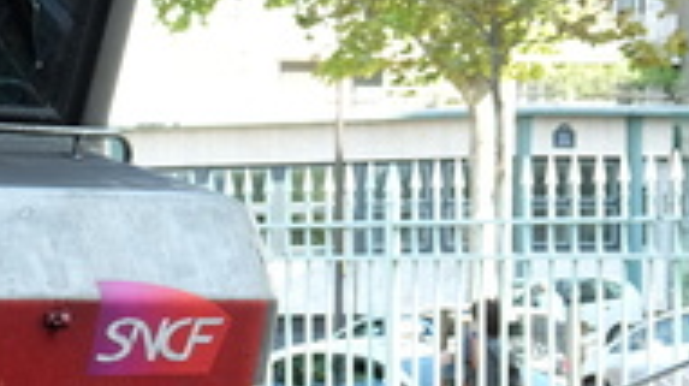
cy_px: 368
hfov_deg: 12.0
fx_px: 3012
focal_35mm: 165
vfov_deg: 7.3
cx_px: -577
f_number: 3.6
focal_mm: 25.4
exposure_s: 1/140
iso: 200
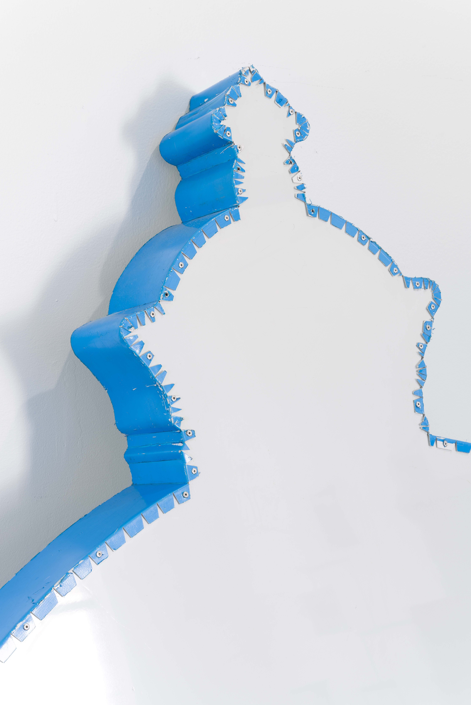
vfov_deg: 28.8
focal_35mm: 70
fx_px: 1373
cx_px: 236
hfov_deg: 19.5
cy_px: 352
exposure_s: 1.3
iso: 100
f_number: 16
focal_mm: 70
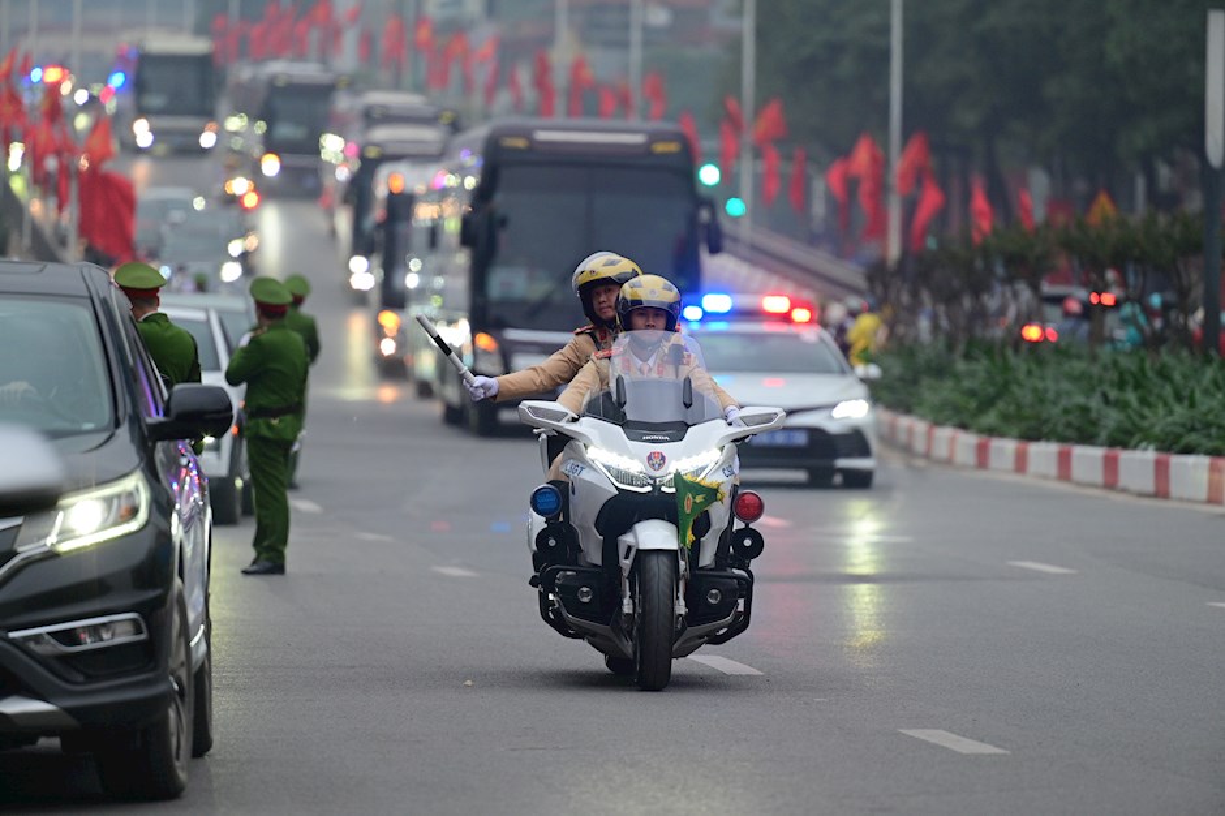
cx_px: 612
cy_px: 408
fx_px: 9524
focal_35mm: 280
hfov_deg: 7.4
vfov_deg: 4.9
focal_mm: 280
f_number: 4
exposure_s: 1/400
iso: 1400
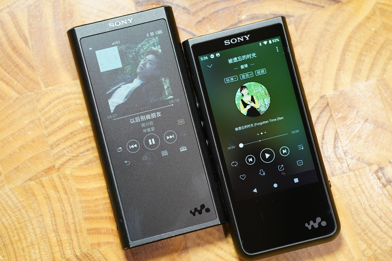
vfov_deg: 13.7
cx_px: 196
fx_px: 1089
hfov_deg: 20.4
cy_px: 130
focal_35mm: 100
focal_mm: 100
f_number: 5.6
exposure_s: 1/125
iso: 1000
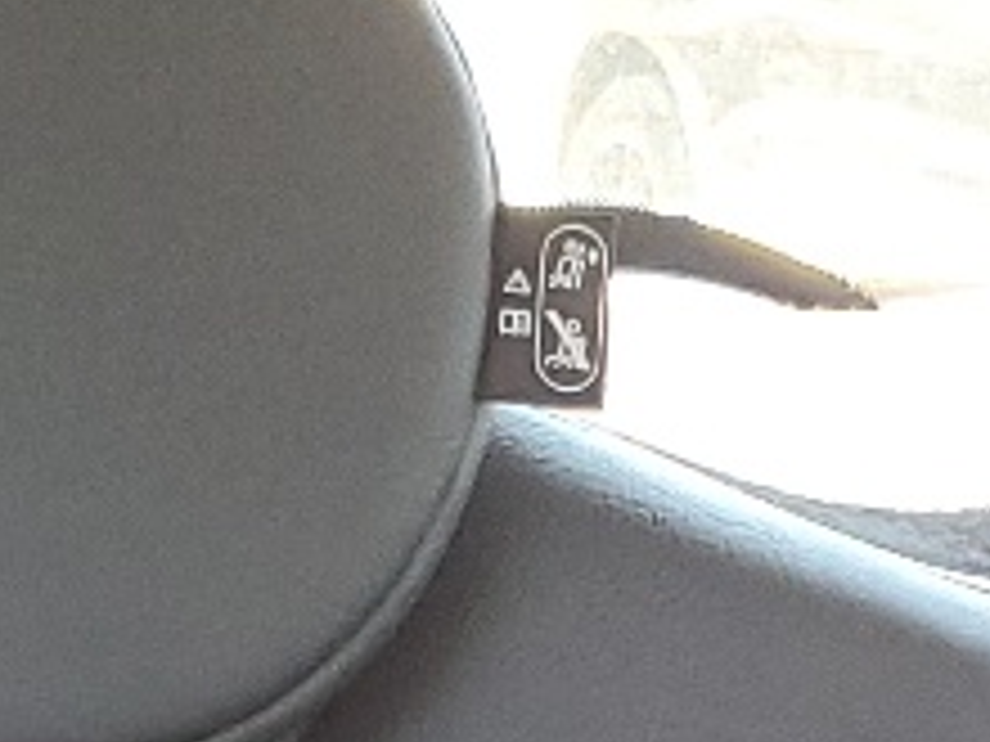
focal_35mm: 189
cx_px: 572
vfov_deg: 6.7
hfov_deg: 10.5
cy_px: 2581
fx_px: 5405
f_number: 1.5
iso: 91
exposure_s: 1/100
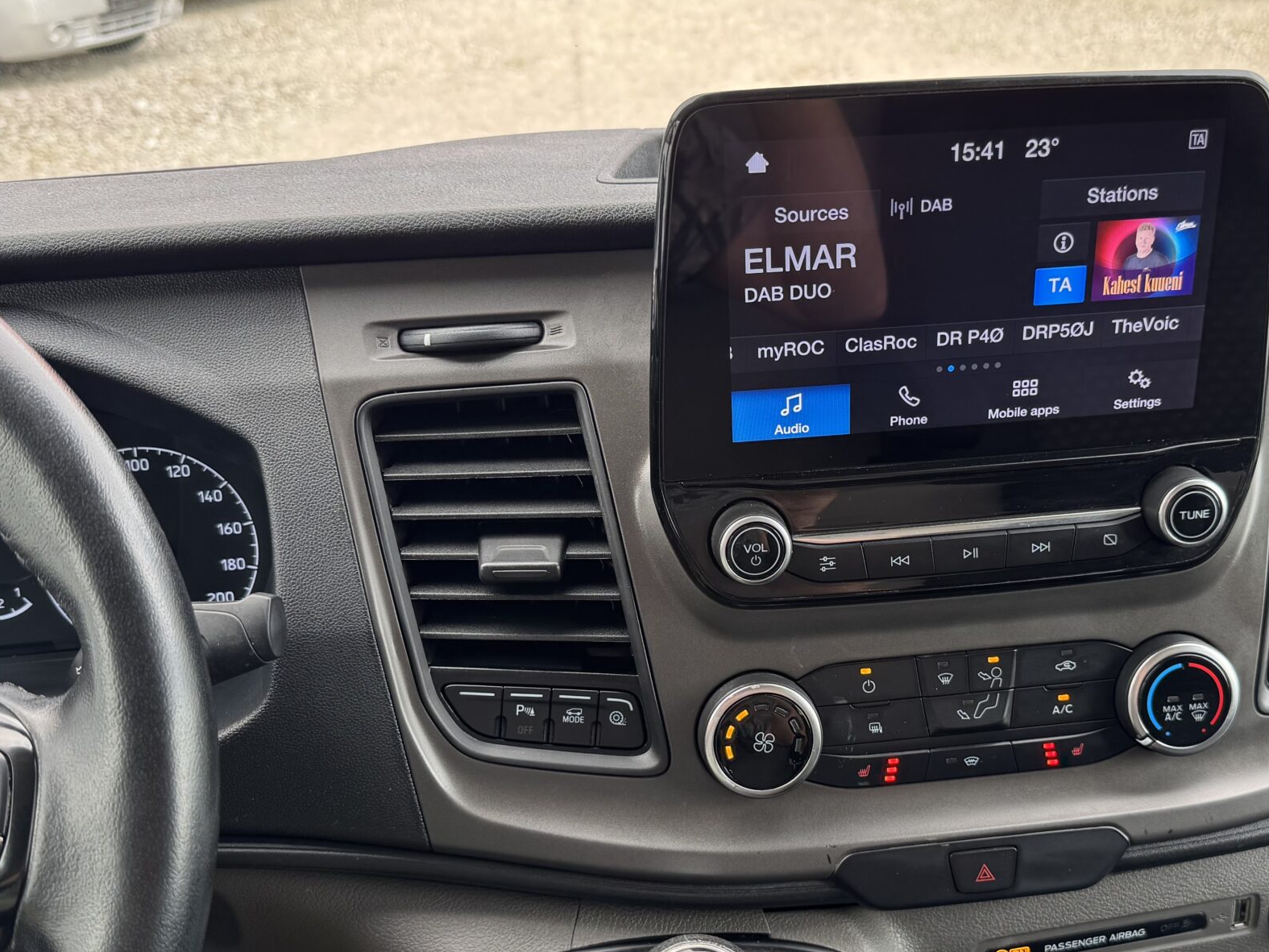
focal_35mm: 39
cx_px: 771
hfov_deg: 47.5
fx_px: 1430
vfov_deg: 36.7
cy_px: 563
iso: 80
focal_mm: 6.76
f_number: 1.78
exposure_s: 1/121
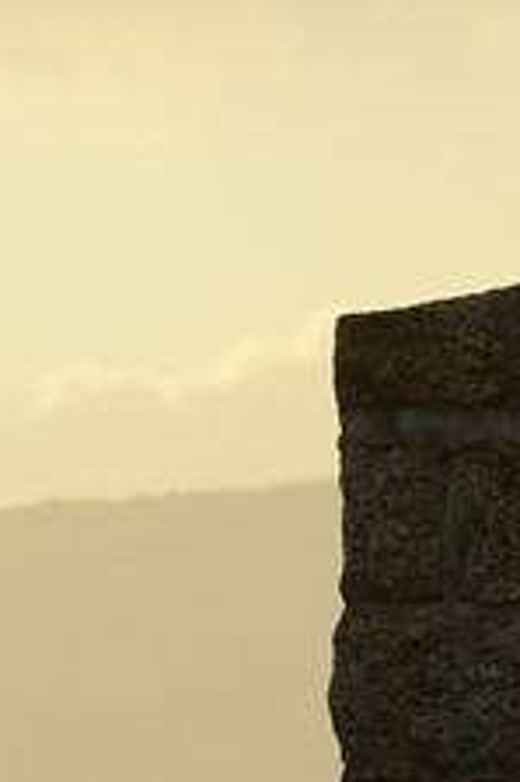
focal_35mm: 1144
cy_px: 105
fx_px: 24823
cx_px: 1797
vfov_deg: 1.8
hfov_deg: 1.2
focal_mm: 160
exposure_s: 1/200
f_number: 11
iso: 200
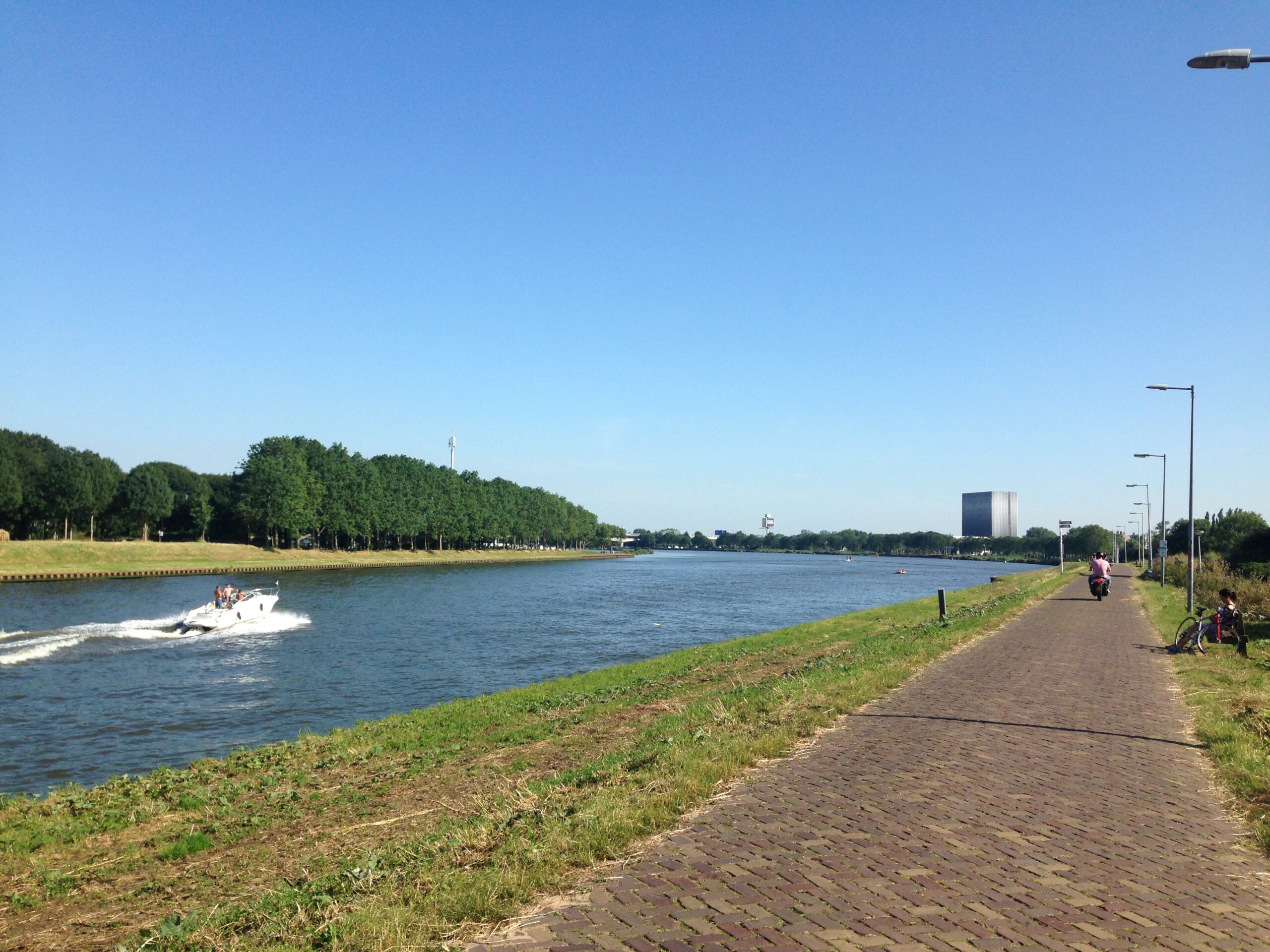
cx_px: 635
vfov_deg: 42.9
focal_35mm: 33
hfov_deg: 55.4
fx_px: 1211
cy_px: 476
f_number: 2.4
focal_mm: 4.12
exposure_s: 1/1466
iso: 50
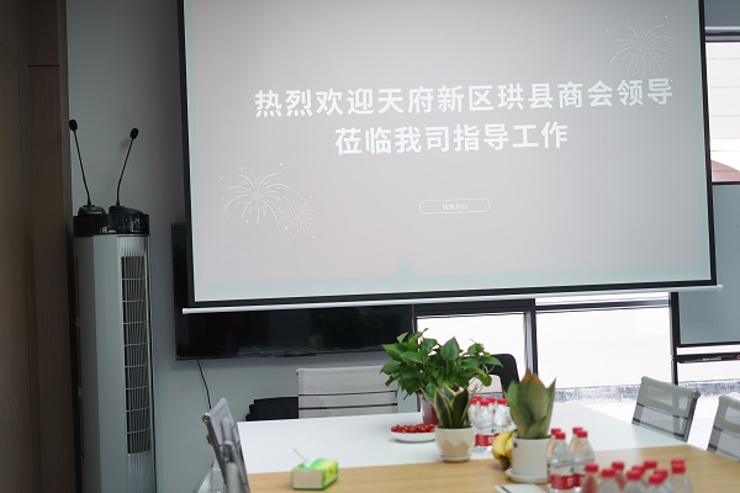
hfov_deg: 39.6
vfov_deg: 27.0
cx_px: 370
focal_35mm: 50
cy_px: 246
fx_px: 1028
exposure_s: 1/60
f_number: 2
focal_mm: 50
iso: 100
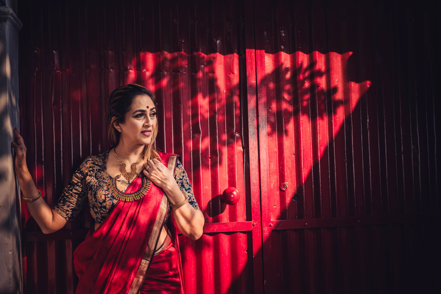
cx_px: 220
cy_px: 147
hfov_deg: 39.6
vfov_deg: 27.0
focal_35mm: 50
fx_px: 613
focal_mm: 50
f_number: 4
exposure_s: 1/160
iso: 100
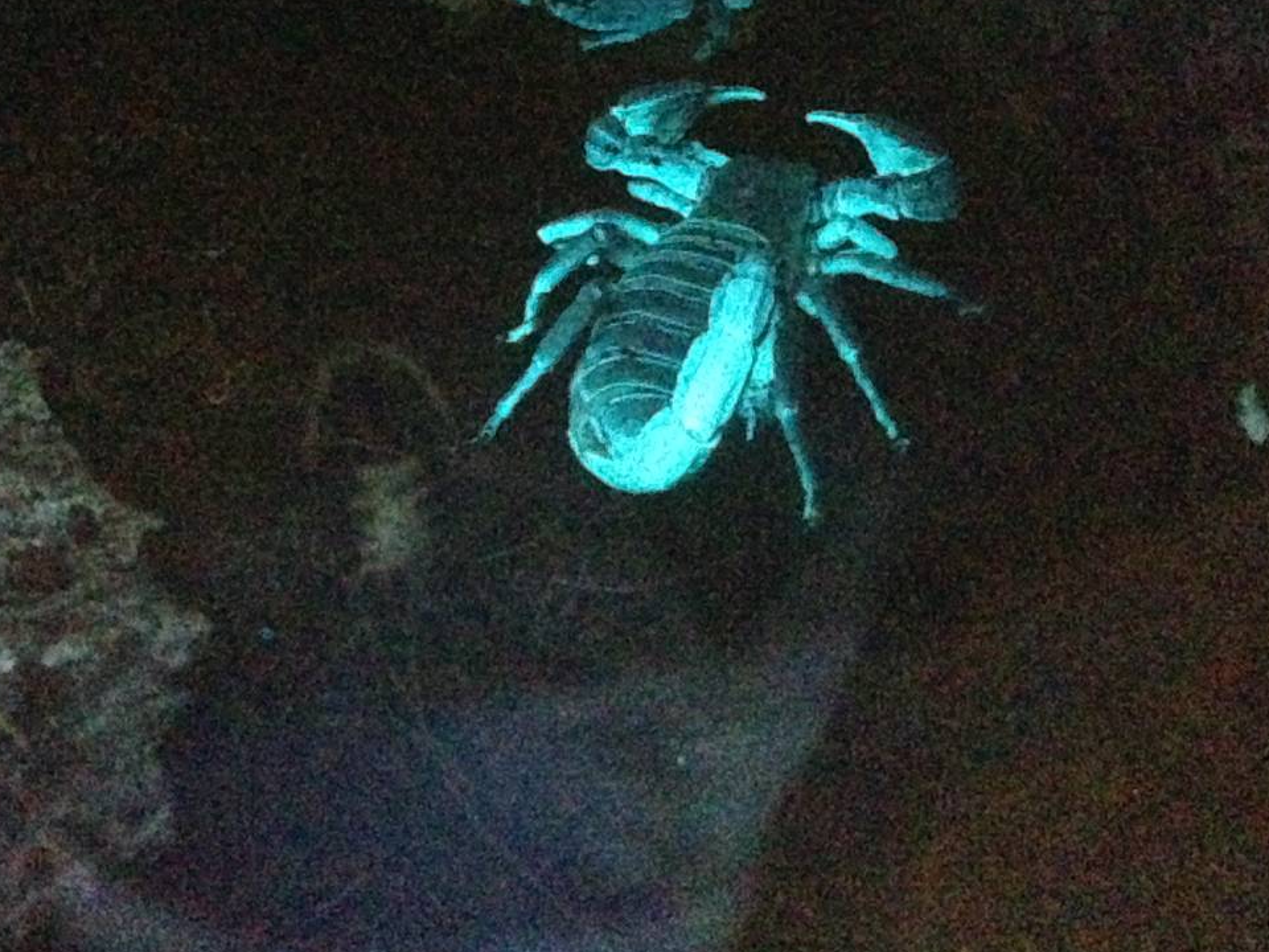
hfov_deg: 17.9
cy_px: 251
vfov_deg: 13.4
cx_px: 517
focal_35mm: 110
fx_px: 4033
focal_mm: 4.12
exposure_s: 1/17
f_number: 2.4
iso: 3200
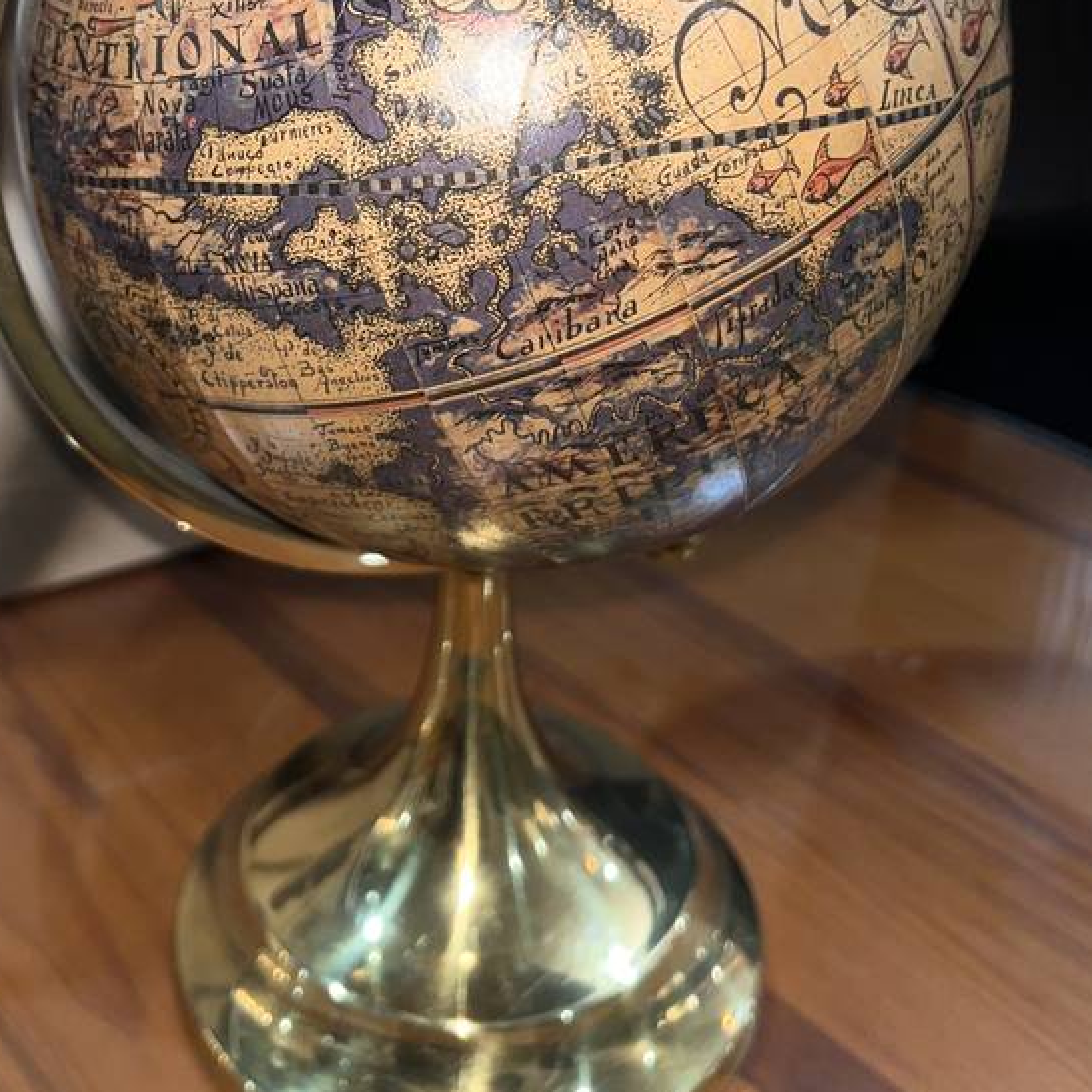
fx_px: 1535
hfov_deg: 38.9
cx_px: 417
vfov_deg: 38.6
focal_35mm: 43
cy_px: 339
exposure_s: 1/62
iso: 32
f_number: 1.6
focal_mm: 5.1
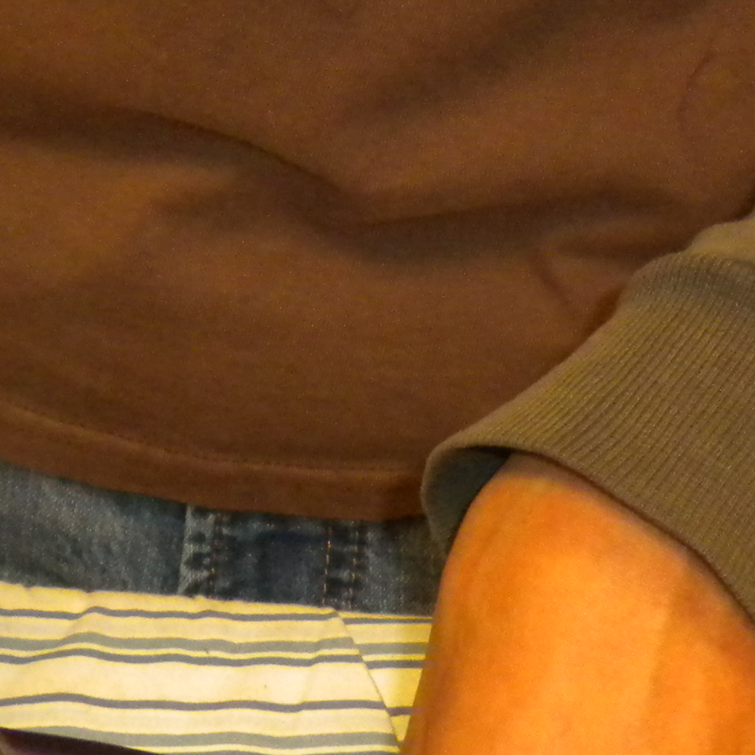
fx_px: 2591
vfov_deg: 16.2
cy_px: 781
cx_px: 251
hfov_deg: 16.5
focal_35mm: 105
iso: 400
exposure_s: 1/53.6
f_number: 3.1
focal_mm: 6.3
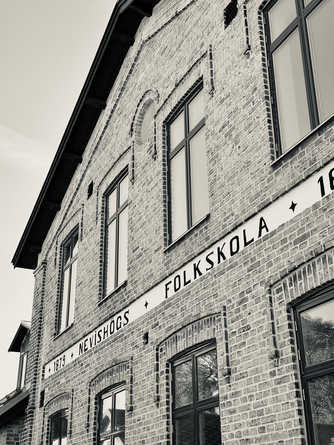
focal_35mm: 48
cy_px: 222
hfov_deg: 30.3
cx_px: 167
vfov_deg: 39.7
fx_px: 618
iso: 64
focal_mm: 6.86
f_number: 1.78
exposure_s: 1/1171
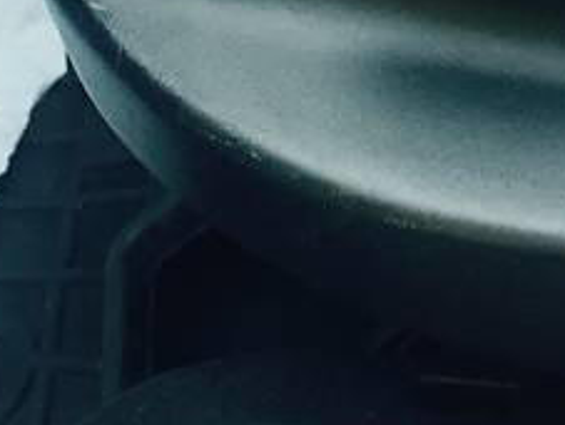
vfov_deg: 14.0
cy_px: -119
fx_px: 1667
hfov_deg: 18.9
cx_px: 520
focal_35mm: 102
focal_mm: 4.2
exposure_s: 1/33
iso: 64
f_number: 2.2
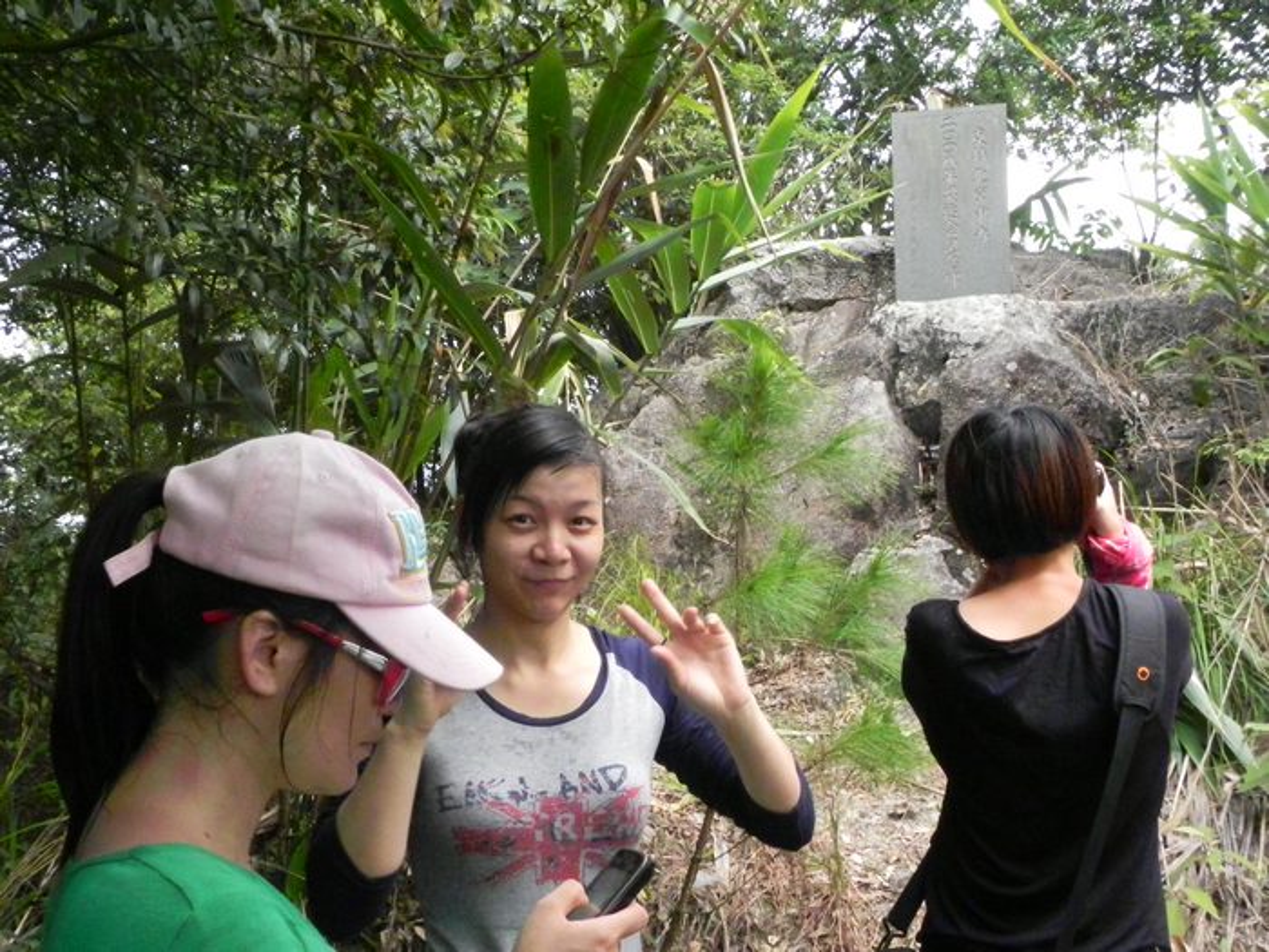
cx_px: 634
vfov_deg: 38.7
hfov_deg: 50.1
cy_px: 476
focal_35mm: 37
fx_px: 1356
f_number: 8
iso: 1600
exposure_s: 1/438
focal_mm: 6.6
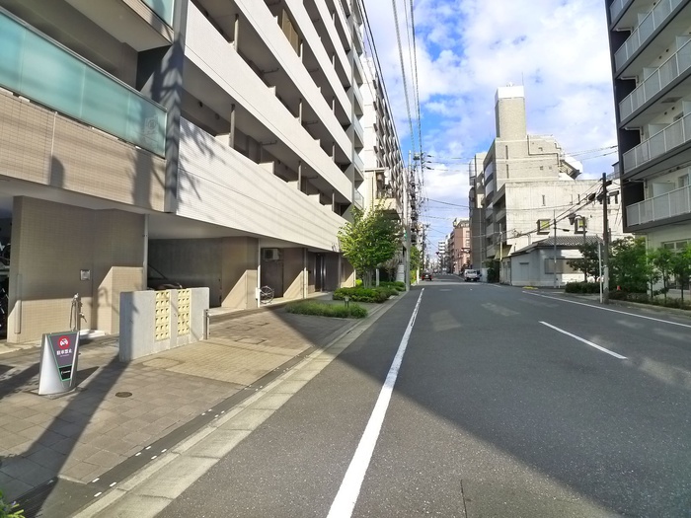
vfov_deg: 56.8
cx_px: 346
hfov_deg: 71.6
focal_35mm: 24
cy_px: 259
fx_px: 479
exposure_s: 1/640
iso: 400
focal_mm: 5.1
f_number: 4
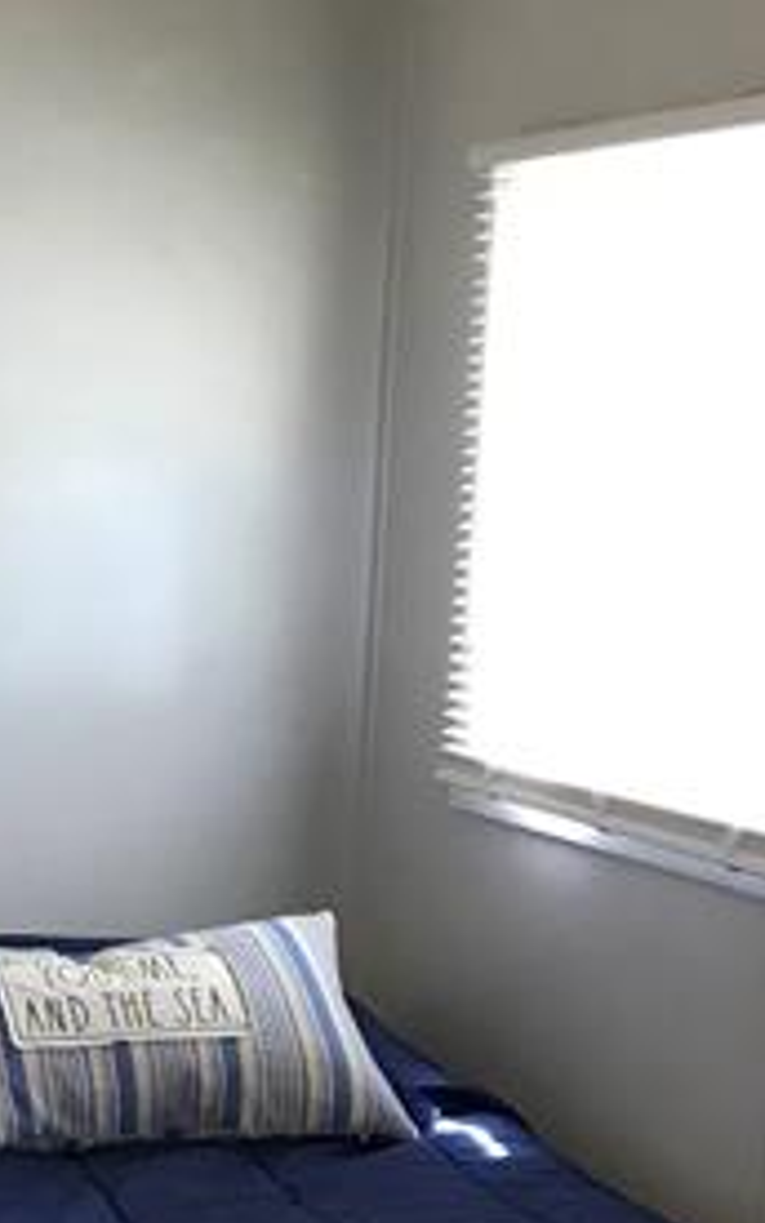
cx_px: -476
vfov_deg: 24.5
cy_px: 992
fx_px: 2767
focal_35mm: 83
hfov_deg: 14.4
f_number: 1.8
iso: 40
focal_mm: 3.99
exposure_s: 1/30
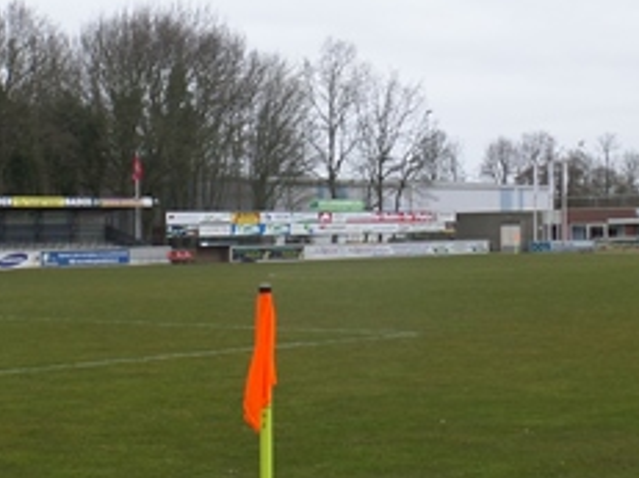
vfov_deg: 16.2
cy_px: 227
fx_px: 1679
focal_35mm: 91
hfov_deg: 21.5
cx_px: 282
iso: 100
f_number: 3.4
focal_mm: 6.2
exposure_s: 1/500
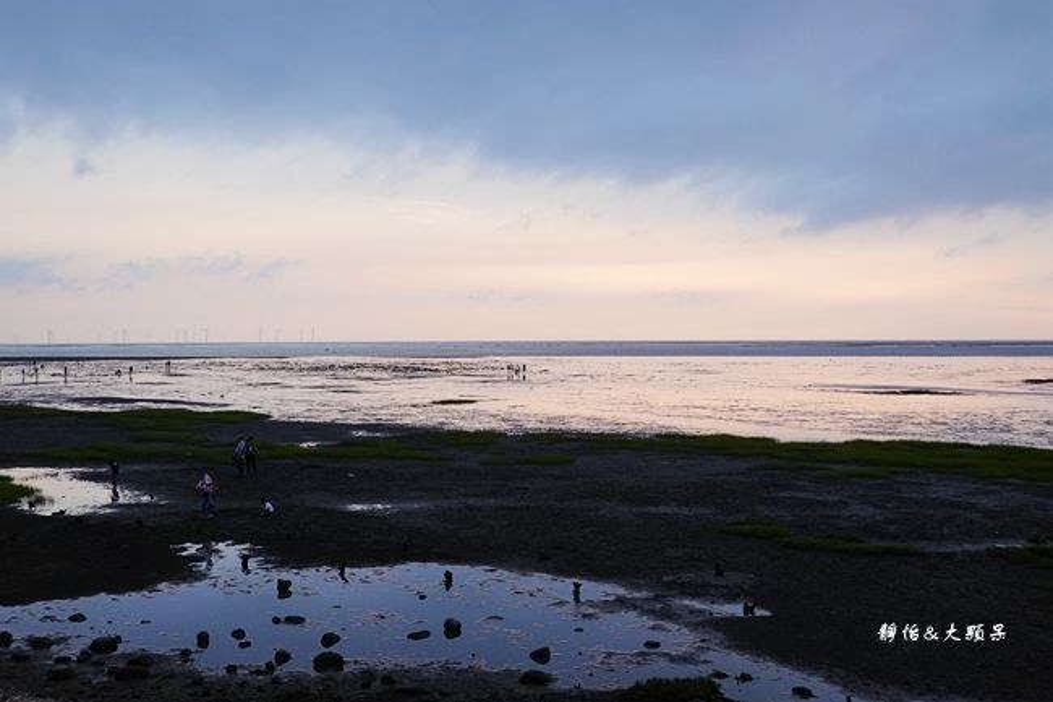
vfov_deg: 32.6
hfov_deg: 47.4
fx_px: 1199
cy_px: 351
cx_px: 526
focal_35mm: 41
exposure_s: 1/160
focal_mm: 15.28
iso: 125
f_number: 4
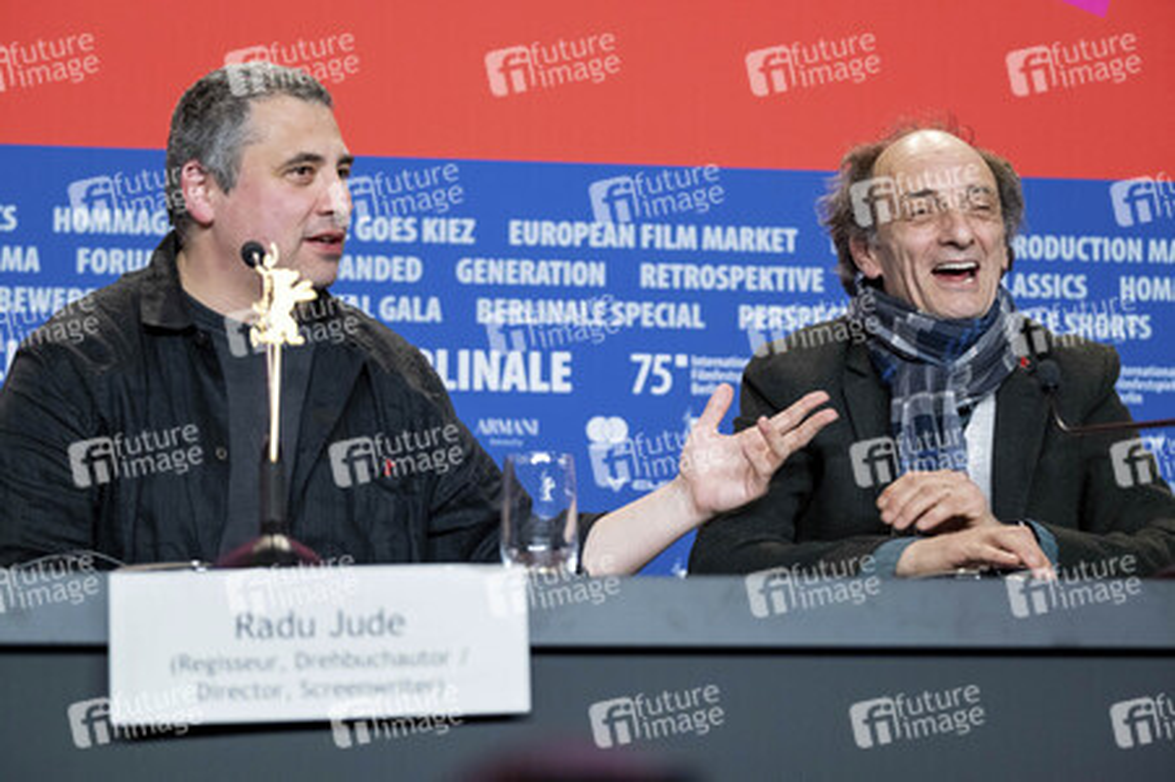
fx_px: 2446
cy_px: 391
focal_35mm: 75
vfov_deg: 18.2
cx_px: 588
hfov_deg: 27.0
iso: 2000
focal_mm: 50
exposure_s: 1/180
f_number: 2.8
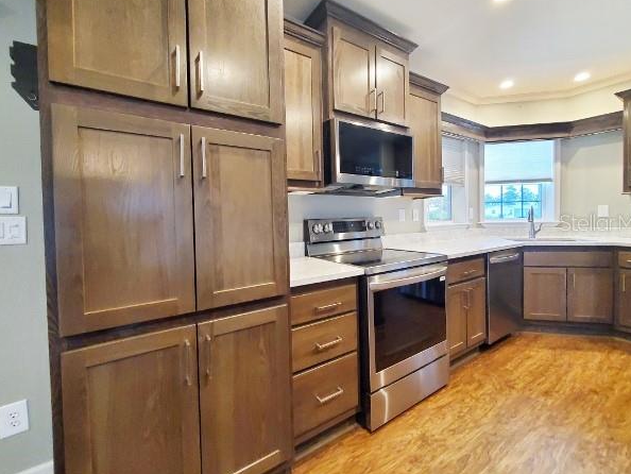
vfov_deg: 85.6
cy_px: 222
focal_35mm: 14
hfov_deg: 102.0
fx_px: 255
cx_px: 320
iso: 400
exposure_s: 1/30
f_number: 2.2
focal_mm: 1.8
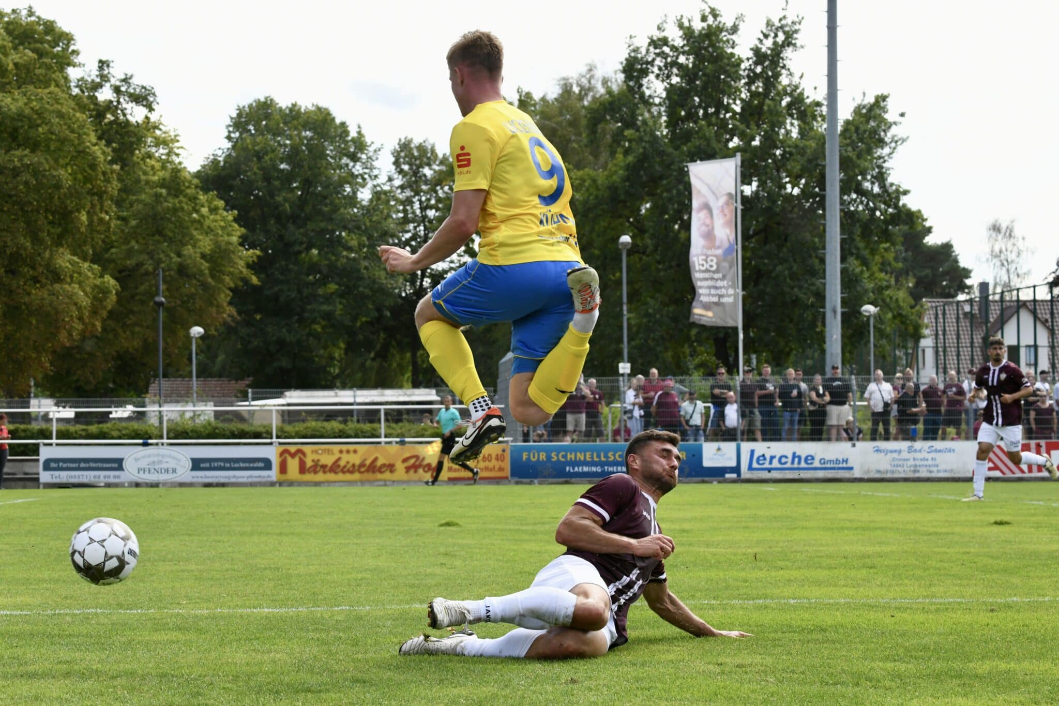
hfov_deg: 20.4
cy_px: 353
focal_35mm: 100
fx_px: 2941
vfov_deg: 13.7
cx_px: 530
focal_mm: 100
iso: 2000
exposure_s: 1/1600
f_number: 10
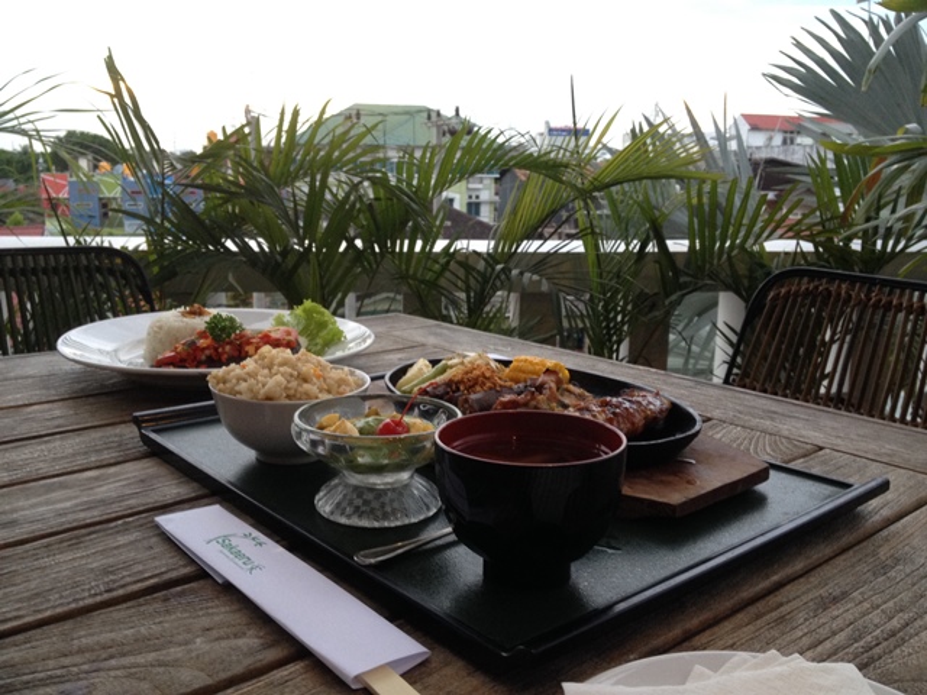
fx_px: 937
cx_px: 464
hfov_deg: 52.6
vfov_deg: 40.7
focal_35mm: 35
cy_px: 348
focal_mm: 4.28
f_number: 2.4
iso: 80
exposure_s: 1/20
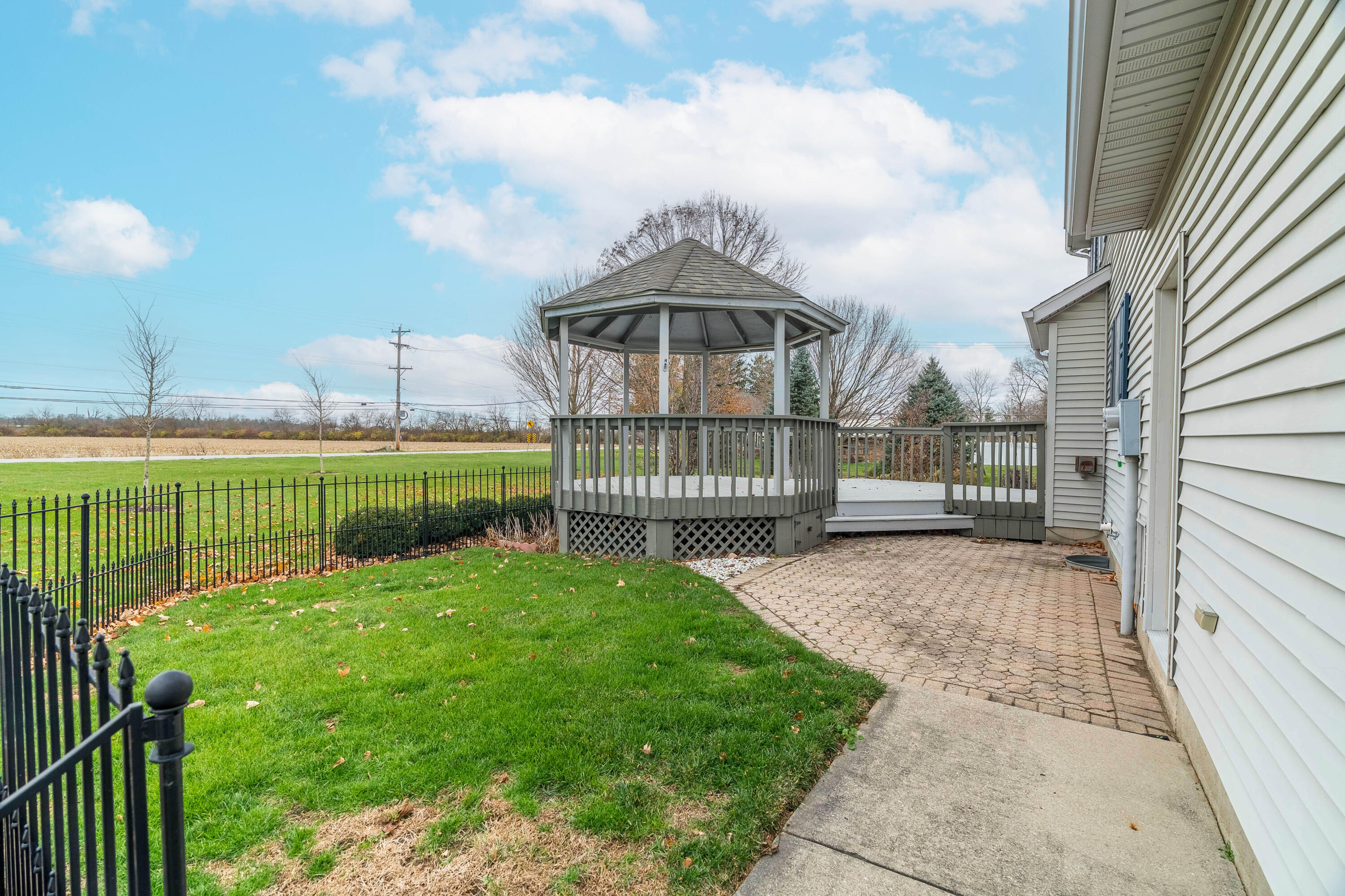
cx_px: 672
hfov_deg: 96.7
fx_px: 598
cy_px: 448
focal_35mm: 16
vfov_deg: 73.7
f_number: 8
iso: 500
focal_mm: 16
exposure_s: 1/200
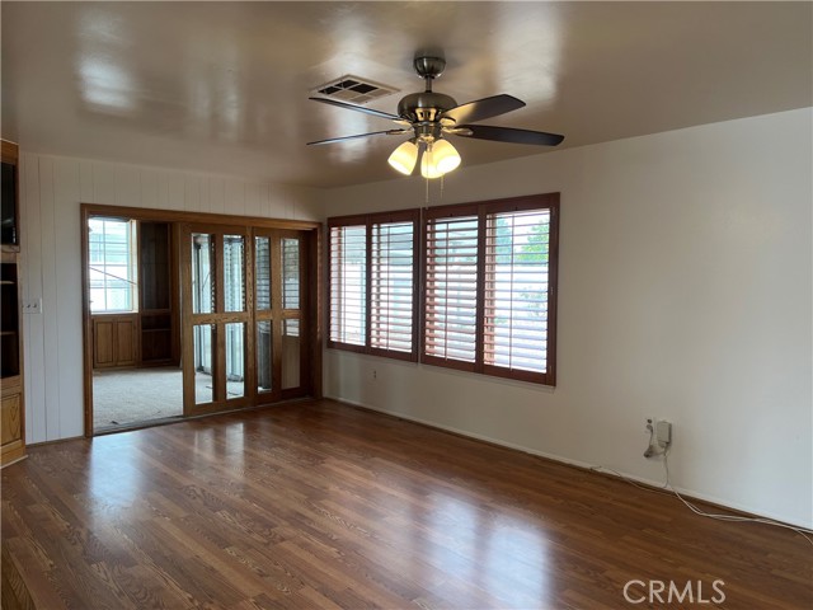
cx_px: 406
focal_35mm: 26
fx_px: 611
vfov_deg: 53.1
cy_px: 305
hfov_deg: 67.3
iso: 50
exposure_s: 1/161
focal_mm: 5.7
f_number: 1.5
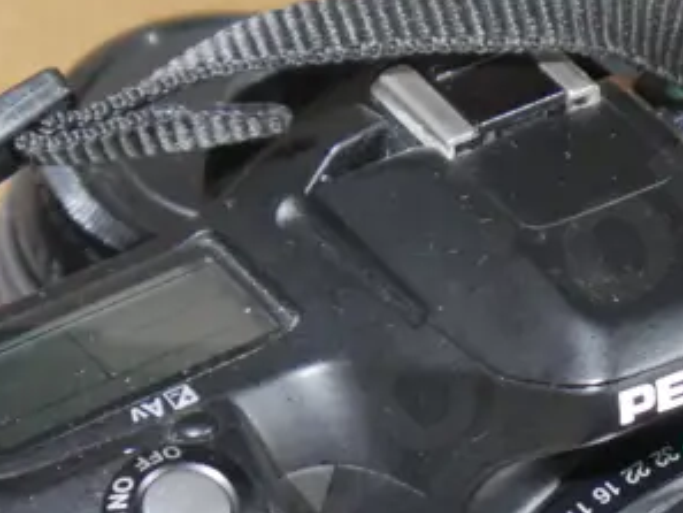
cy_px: 452
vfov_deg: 5.1
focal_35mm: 290
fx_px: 5724
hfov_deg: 6.8
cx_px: 343
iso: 3200
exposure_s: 1/40
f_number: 5.6
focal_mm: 42
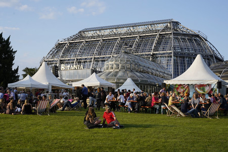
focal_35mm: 61
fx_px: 386
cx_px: 114
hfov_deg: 32.9
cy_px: 76
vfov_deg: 22.2
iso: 800
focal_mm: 61
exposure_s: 1/1600
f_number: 8
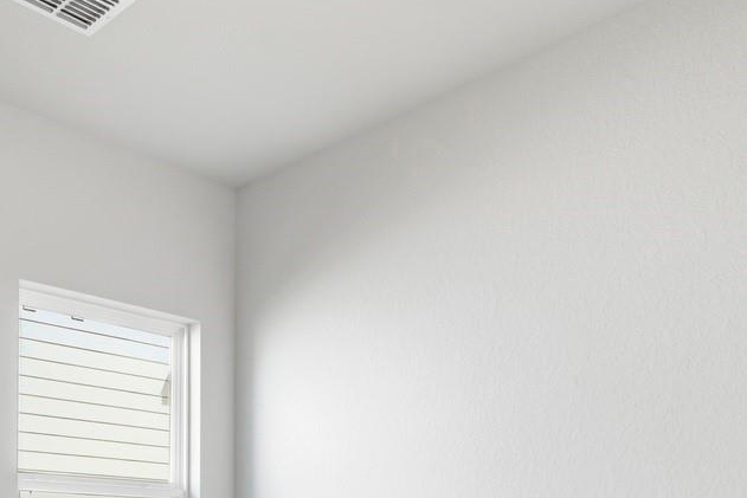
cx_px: 219
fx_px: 851
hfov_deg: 46.3
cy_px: 550
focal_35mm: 41
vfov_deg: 29.4
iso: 125
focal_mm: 16
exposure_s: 1/200
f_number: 7.1
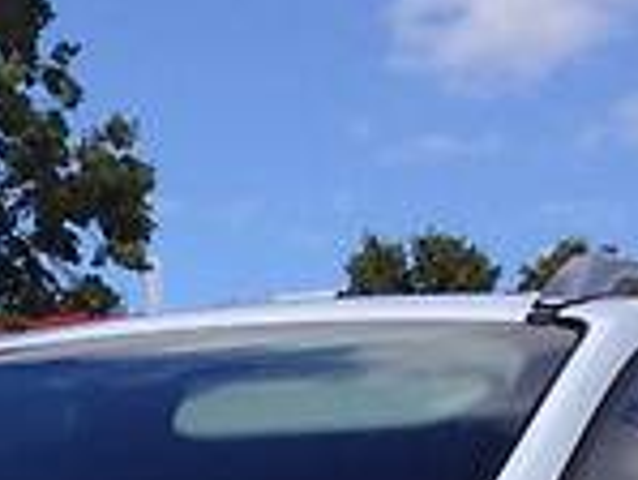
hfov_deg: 10.9
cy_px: 1179
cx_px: -146
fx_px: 3265
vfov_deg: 7.8
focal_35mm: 177
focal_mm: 4.1
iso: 50
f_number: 2.4
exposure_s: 1/2008
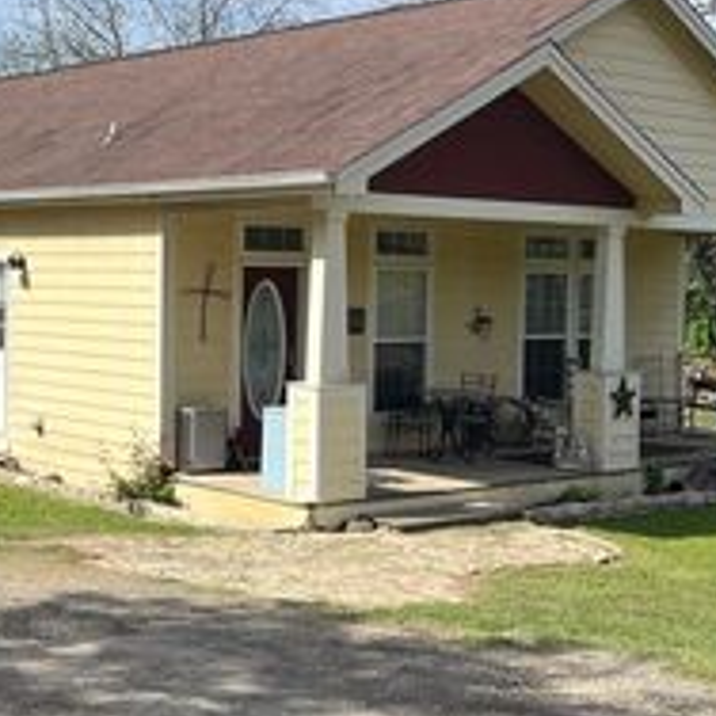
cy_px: 288
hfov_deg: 27.6
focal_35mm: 61
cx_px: 137
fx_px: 1427
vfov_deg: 28.1
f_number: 1.6
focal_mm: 5.1
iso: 50
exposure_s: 1/4149
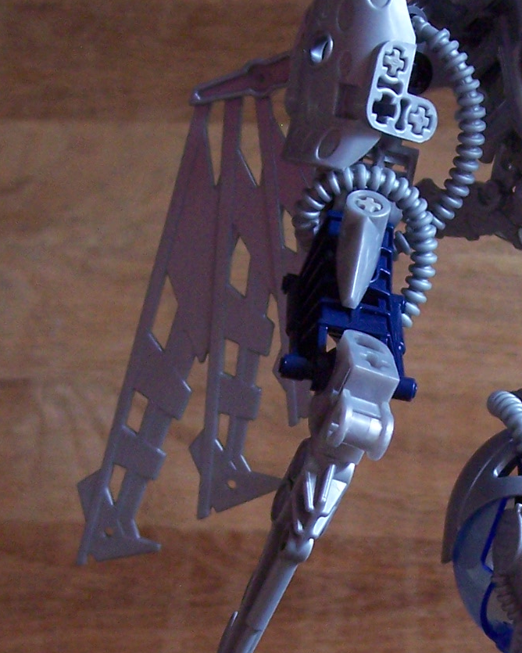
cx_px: 441
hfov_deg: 14.6
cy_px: 424
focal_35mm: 105
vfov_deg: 18.2
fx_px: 2028
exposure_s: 1/8
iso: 200
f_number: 3.4
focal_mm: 8
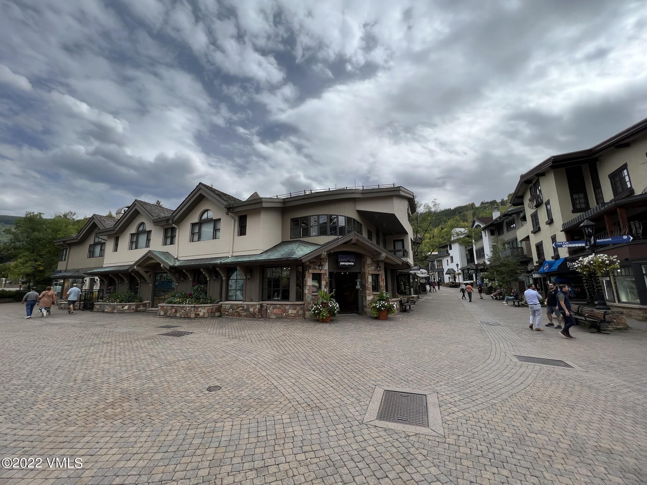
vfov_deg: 89.9
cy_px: 242
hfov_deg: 106.2
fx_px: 243
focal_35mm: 13
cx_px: 324
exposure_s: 1/1468
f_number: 1.8
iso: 32
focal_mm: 1.57
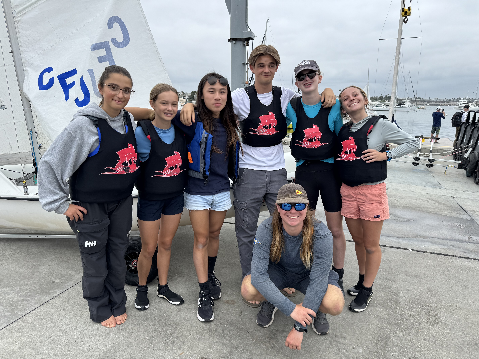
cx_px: 240
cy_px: 180
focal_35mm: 24
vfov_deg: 56.8
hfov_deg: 71.6
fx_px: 332
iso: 80
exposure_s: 1/1923
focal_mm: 6.76
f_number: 1.78
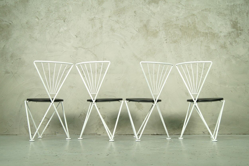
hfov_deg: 37.9
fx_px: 363
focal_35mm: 52
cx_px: 124
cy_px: 83
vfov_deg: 25.7
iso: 400
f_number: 7.1
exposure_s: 1/20
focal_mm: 35
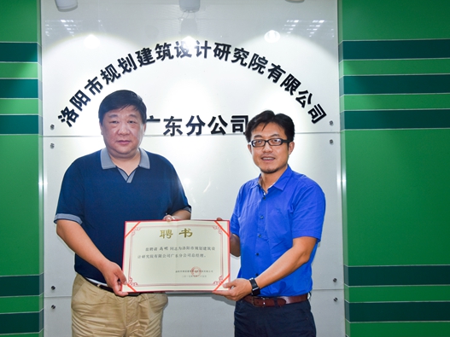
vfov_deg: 31.5
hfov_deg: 41.2
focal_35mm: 46
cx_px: 218
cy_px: 168
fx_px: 598
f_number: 4
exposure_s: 1/125
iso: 220
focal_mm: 28
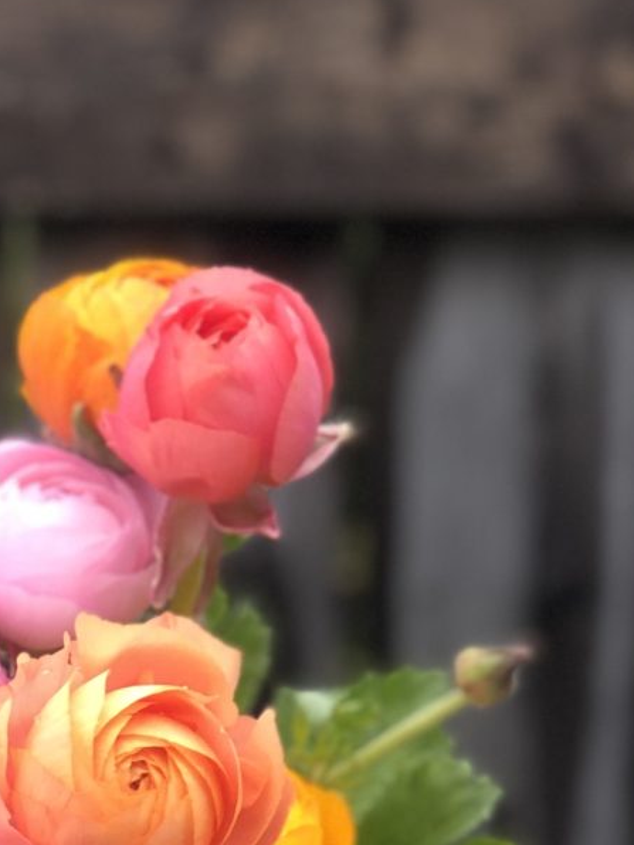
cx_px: -50
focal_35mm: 196
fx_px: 4786
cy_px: 1231
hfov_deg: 7.5
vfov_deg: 9.8
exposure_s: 1/120
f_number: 2.8
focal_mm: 6.6
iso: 25
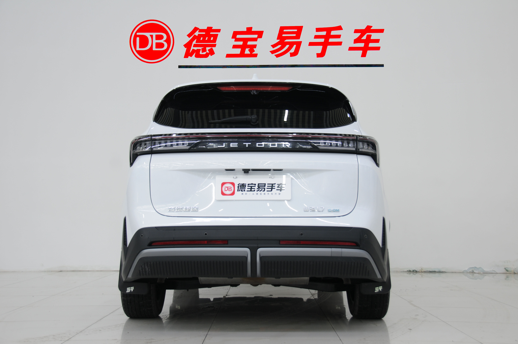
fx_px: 690
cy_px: 172
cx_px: 259
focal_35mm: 48
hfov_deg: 41.2
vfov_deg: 28.0
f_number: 4.8
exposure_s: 1/10
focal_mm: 32
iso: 200
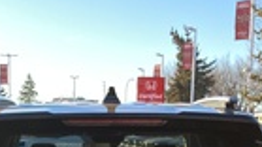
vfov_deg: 12.0
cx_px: 104
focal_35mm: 92
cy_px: 269
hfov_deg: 23.1
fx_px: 639
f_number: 1.8
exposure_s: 1/121
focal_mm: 3.99
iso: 20
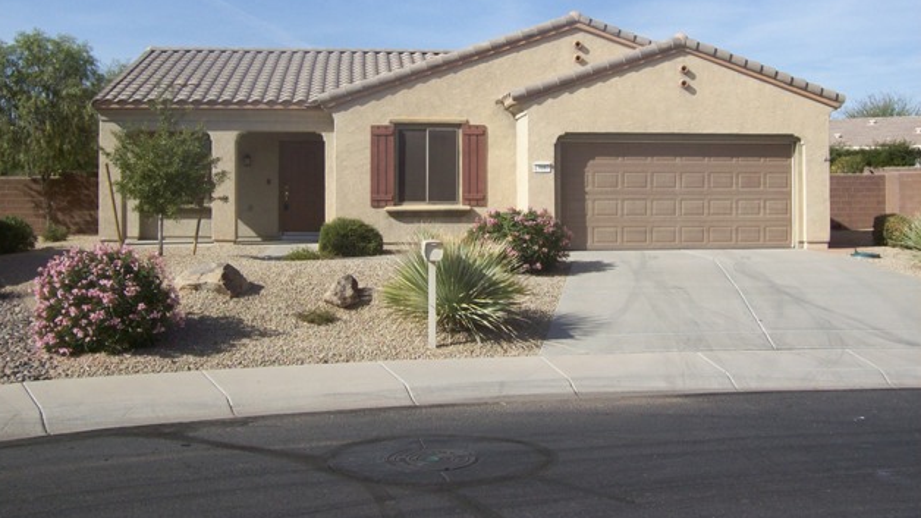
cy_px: 180
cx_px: 455
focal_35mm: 40
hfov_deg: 50.5
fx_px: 977
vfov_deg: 29.5
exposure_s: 1/698
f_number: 4.8
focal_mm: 6
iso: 80
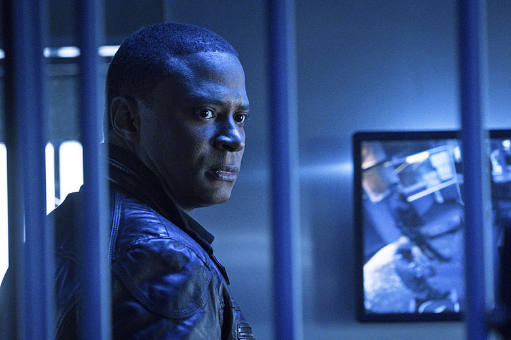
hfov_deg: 10.3
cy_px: 170
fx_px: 2839
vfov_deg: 6.9
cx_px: 256
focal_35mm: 200
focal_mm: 200
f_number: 5.6
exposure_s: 1/100
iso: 16000
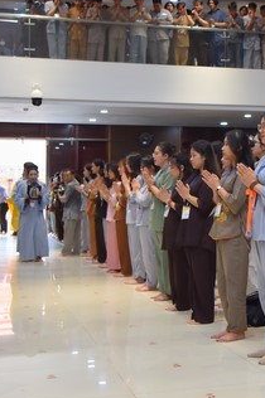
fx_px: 775
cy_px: 149
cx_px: 267
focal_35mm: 70
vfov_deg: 28.8
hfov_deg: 18.9
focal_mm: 34
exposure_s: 1/160
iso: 1250
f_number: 5.6
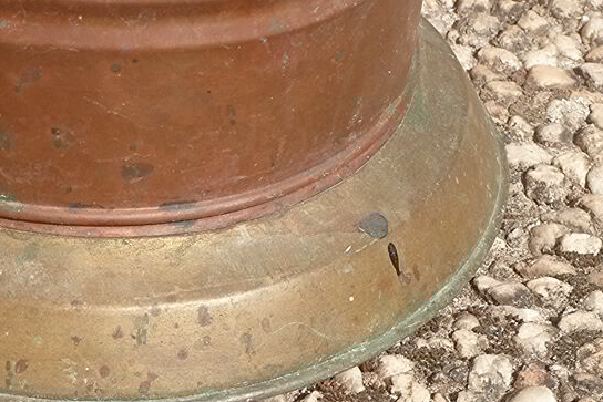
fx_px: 2262
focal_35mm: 135
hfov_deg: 15.1
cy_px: 79
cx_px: 122
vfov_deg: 10.1
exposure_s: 1/800
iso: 200
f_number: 4.3
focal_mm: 12.4
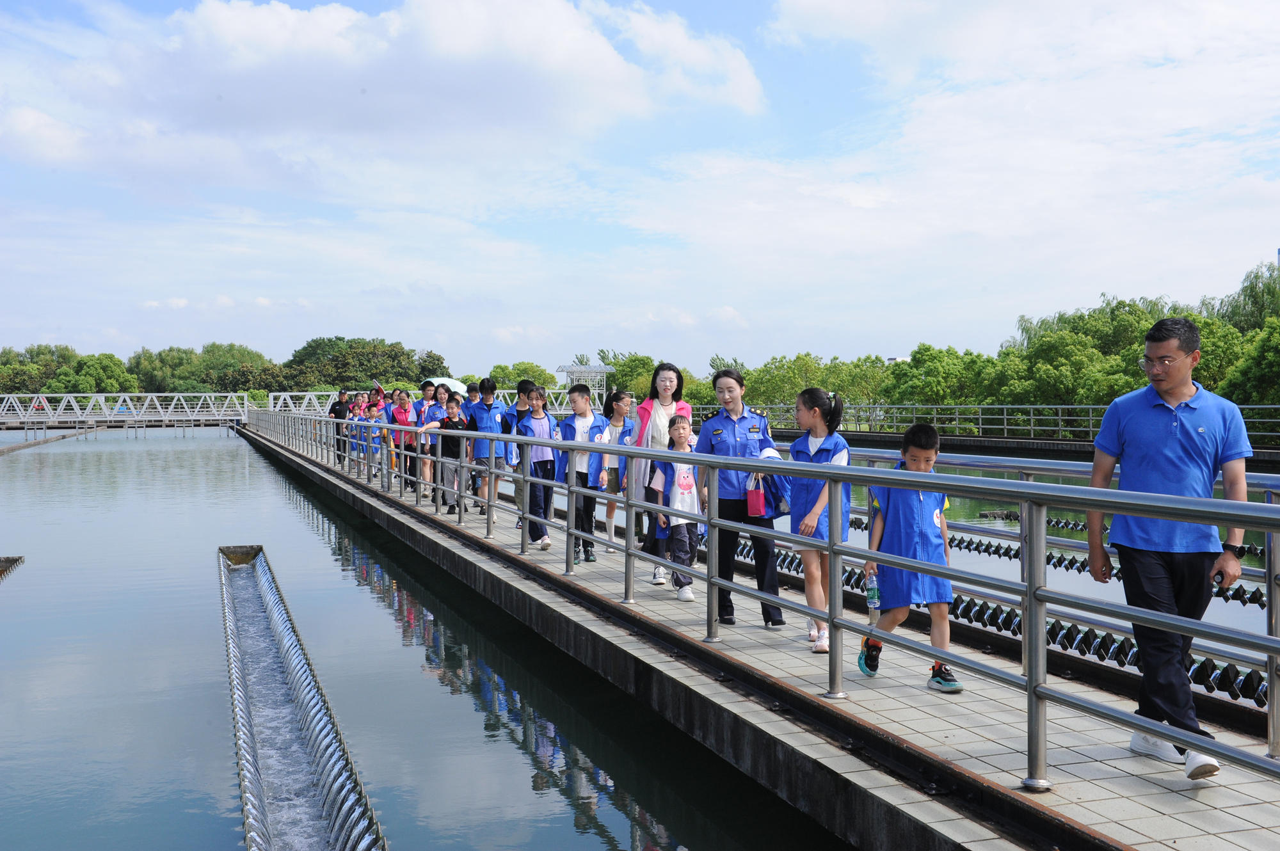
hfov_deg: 50.7
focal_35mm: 38
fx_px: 1350
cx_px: 640
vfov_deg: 35.0
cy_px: 426
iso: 1250
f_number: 16
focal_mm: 38
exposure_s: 1/1000
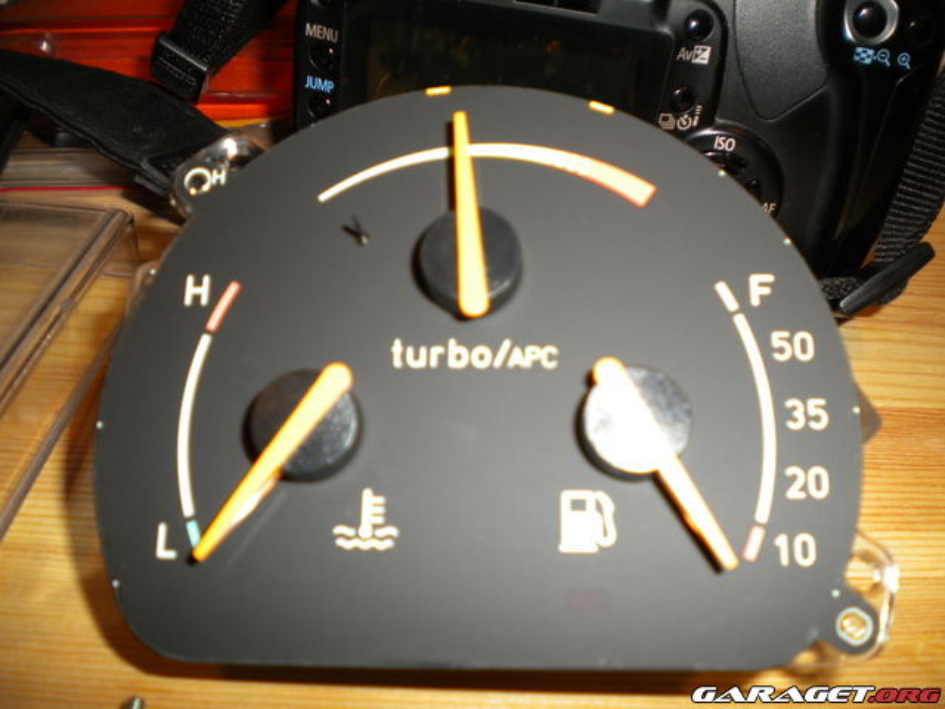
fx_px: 955
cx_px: 472
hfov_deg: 52.6
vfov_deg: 40.7
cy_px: 354
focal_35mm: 35
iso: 80
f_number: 3.1
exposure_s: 1/30
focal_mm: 6.3
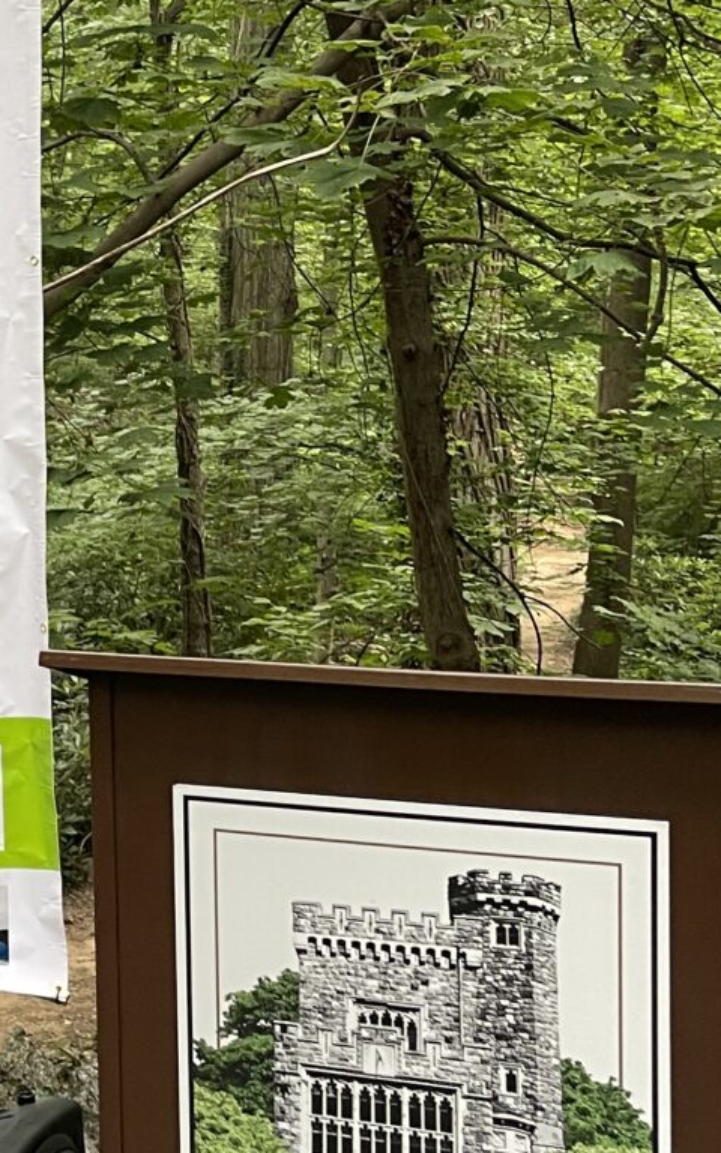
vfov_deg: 27.4
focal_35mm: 75
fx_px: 2358
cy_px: 468
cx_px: -272
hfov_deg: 16.3
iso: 125
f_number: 1.6
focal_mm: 5.1
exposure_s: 1/70
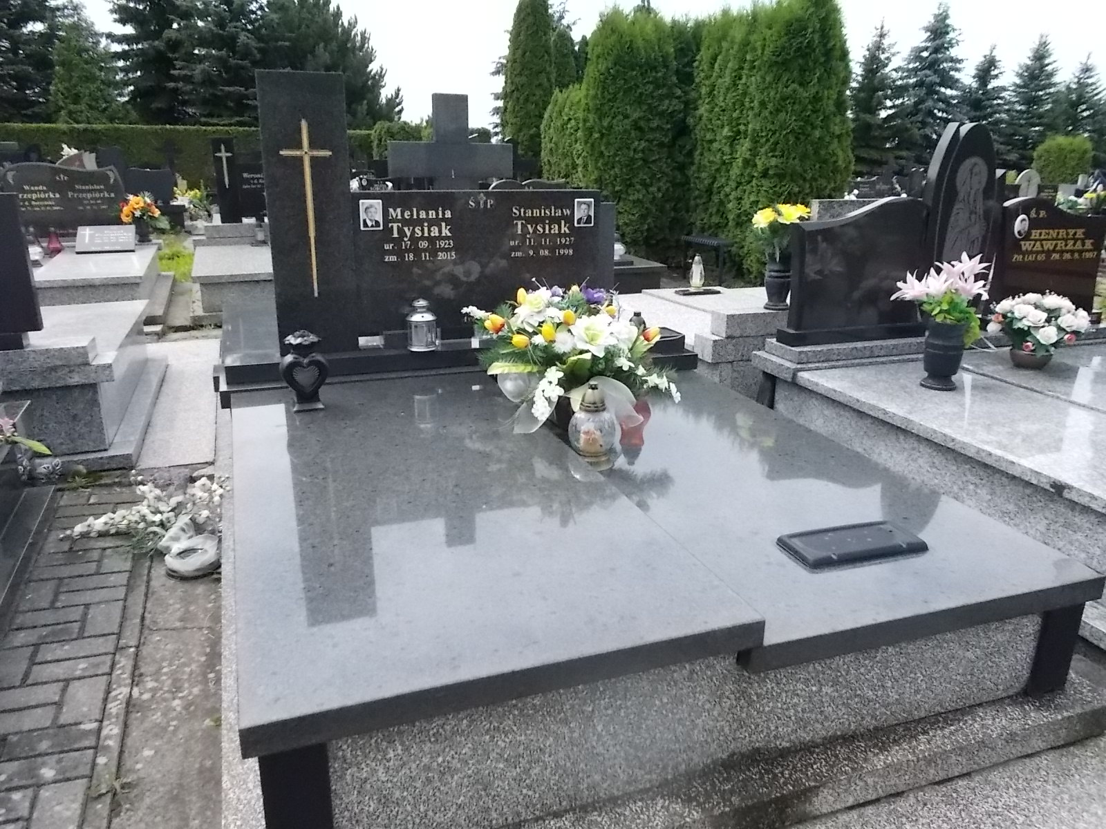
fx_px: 831
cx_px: 553
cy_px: 414
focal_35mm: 26
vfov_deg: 53.1
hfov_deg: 67.3
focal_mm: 4.6
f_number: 8
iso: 400
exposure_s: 1/320
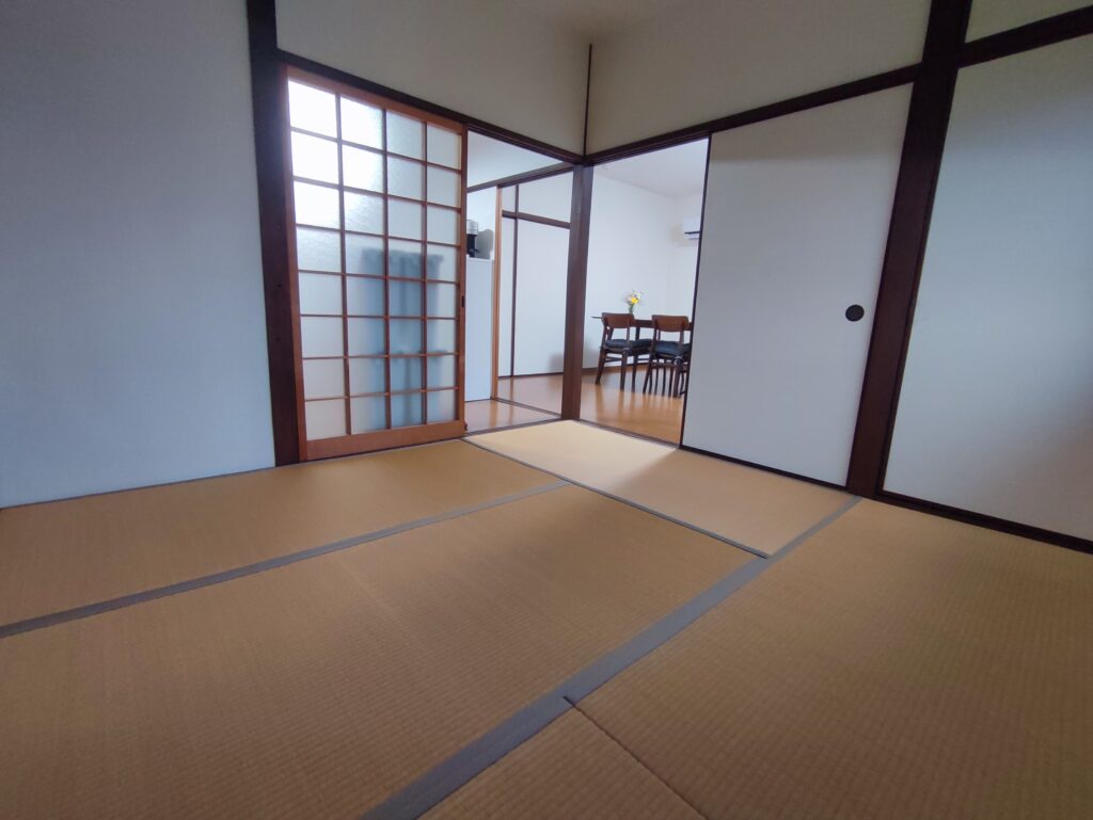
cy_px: 410
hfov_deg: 94.5
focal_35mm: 16
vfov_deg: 78.2
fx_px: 505
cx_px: 546
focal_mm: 1.65
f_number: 2.2
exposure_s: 1/20
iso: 227
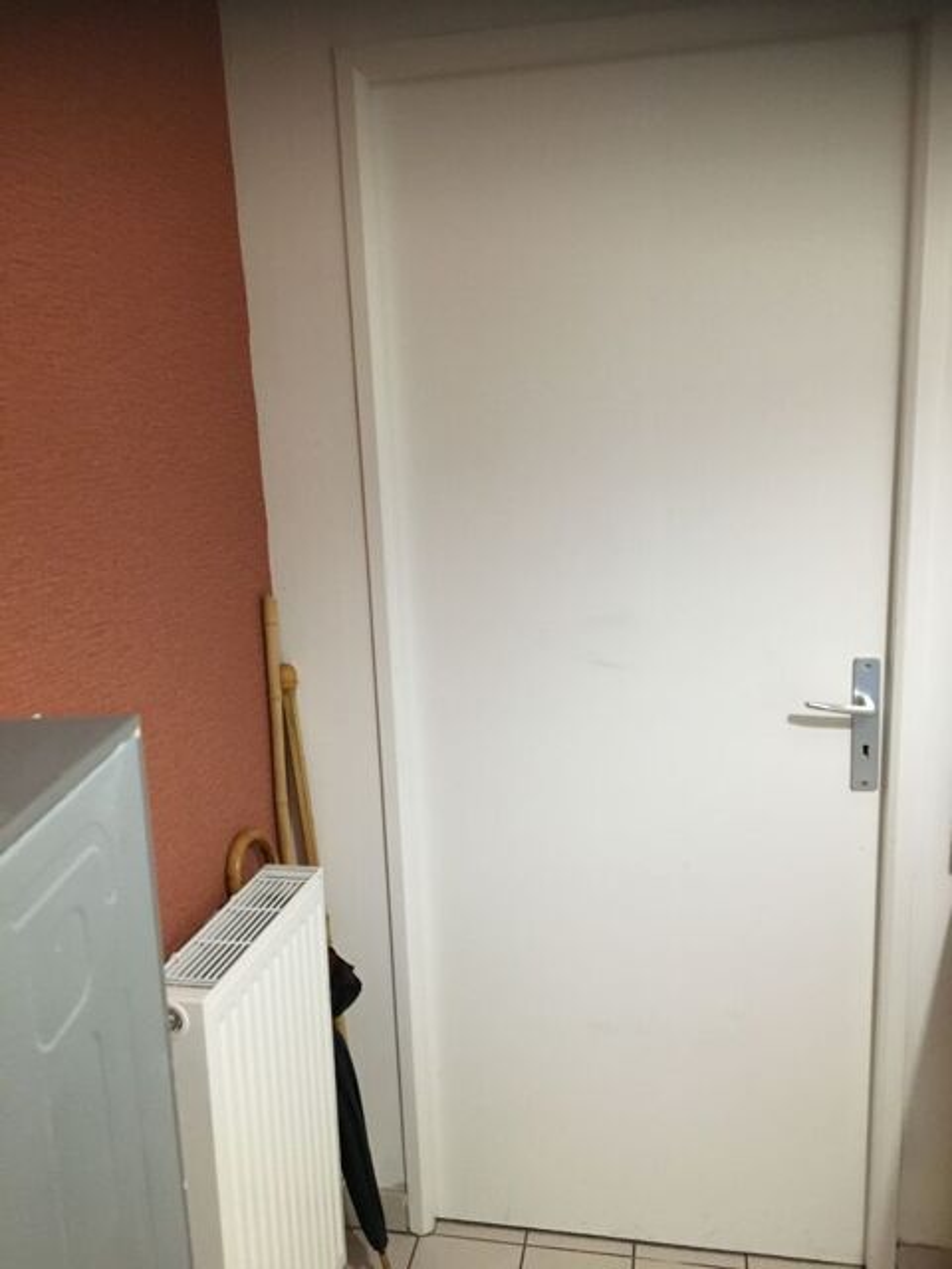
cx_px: 476
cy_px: 634
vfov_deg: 61.7
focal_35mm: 29
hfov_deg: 48.2
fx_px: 1063
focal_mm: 4.15
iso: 200
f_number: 2.2
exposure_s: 1/25
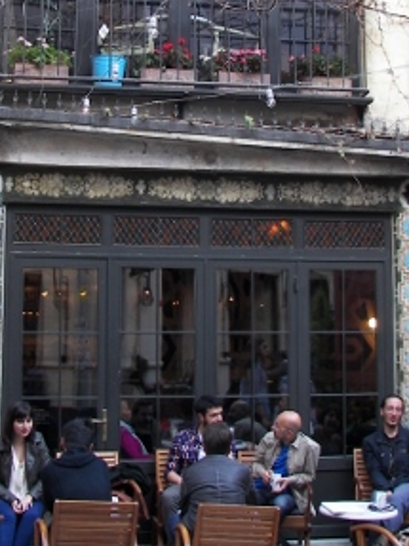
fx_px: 1088
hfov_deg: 21.3
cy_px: 167
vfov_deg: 27.9
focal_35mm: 69
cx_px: 180
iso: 50
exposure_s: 1/50
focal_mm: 6
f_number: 2.8
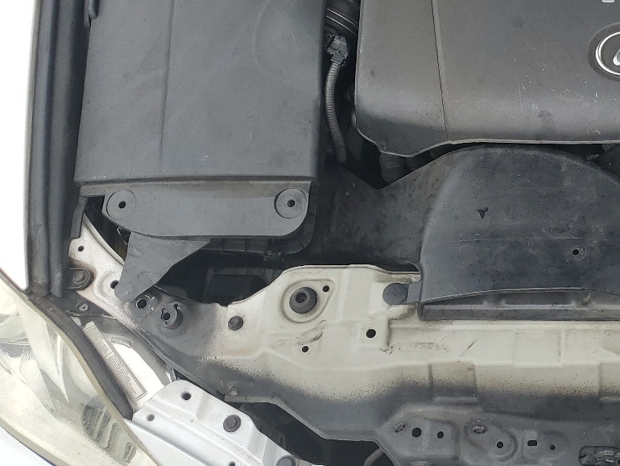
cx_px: 640
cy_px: 109
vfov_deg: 26.6
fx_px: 967
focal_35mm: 54
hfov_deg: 32.3
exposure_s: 1/1111
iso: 50
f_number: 1.5
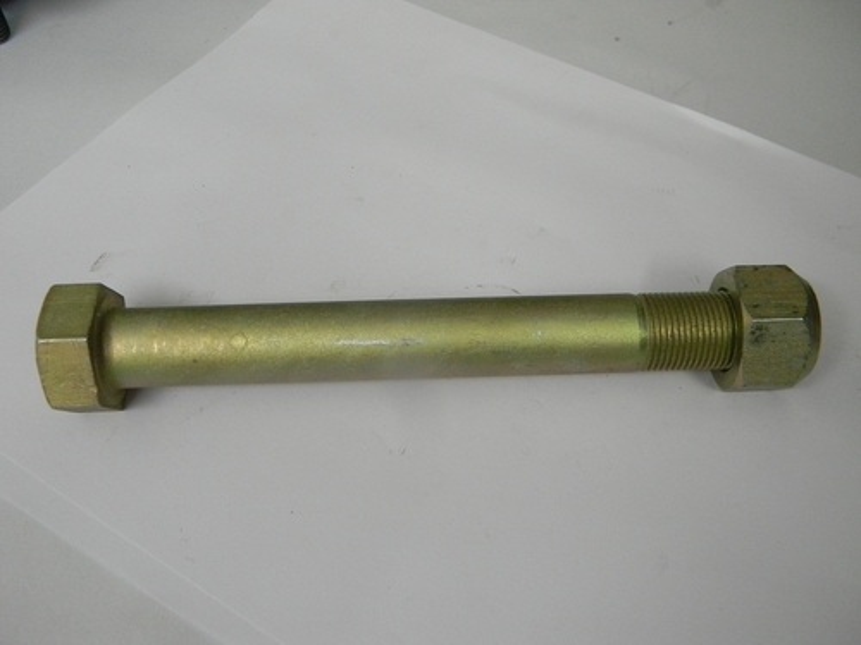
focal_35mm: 36
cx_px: 430
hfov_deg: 51.4
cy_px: 322
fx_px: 895
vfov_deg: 39.7
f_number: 3.7
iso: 400
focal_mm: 6.4
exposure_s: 1/29.7
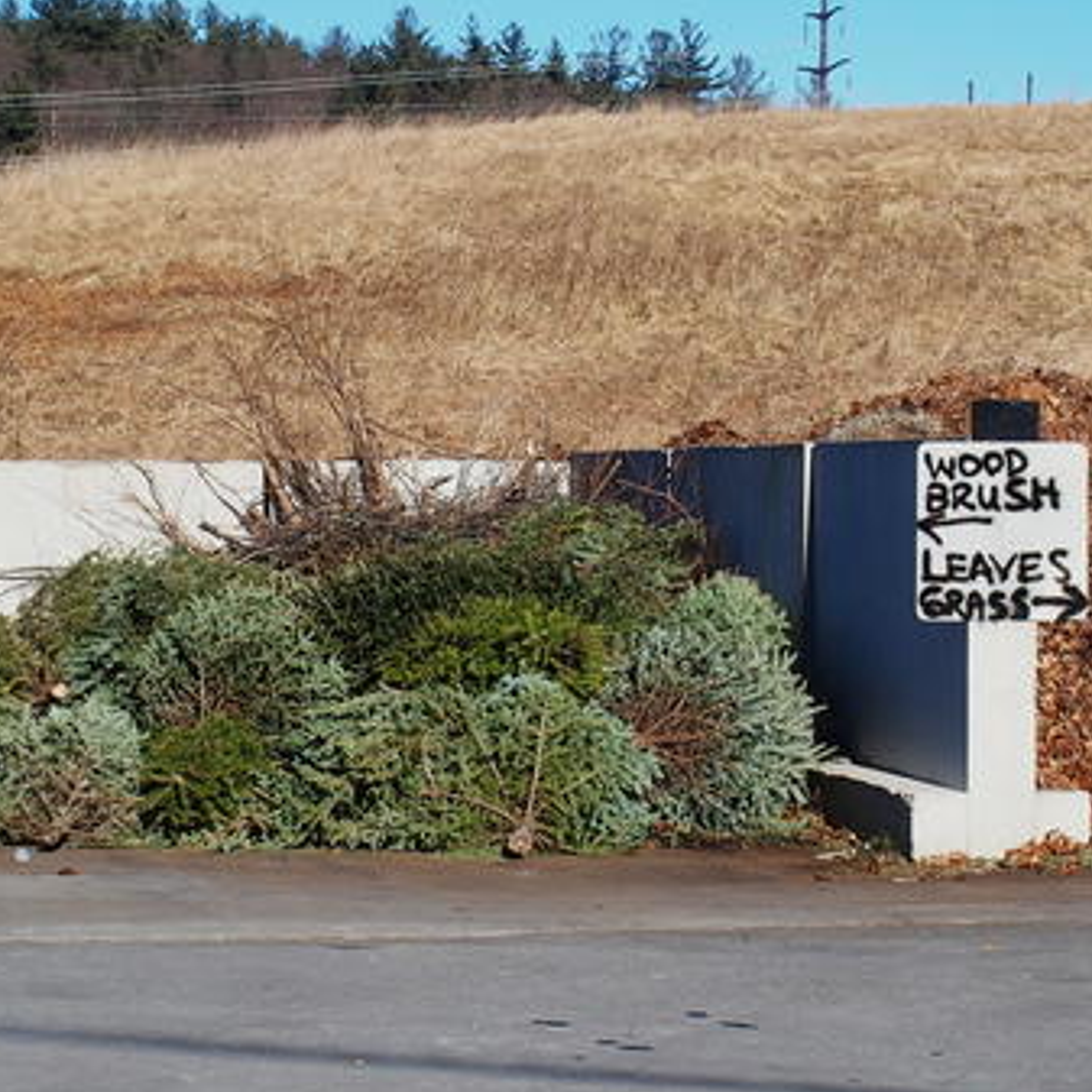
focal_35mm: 63
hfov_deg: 27.2
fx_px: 2248
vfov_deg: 27.3
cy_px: 551
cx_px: 447
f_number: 4
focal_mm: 10.8
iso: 100
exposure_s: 1/800
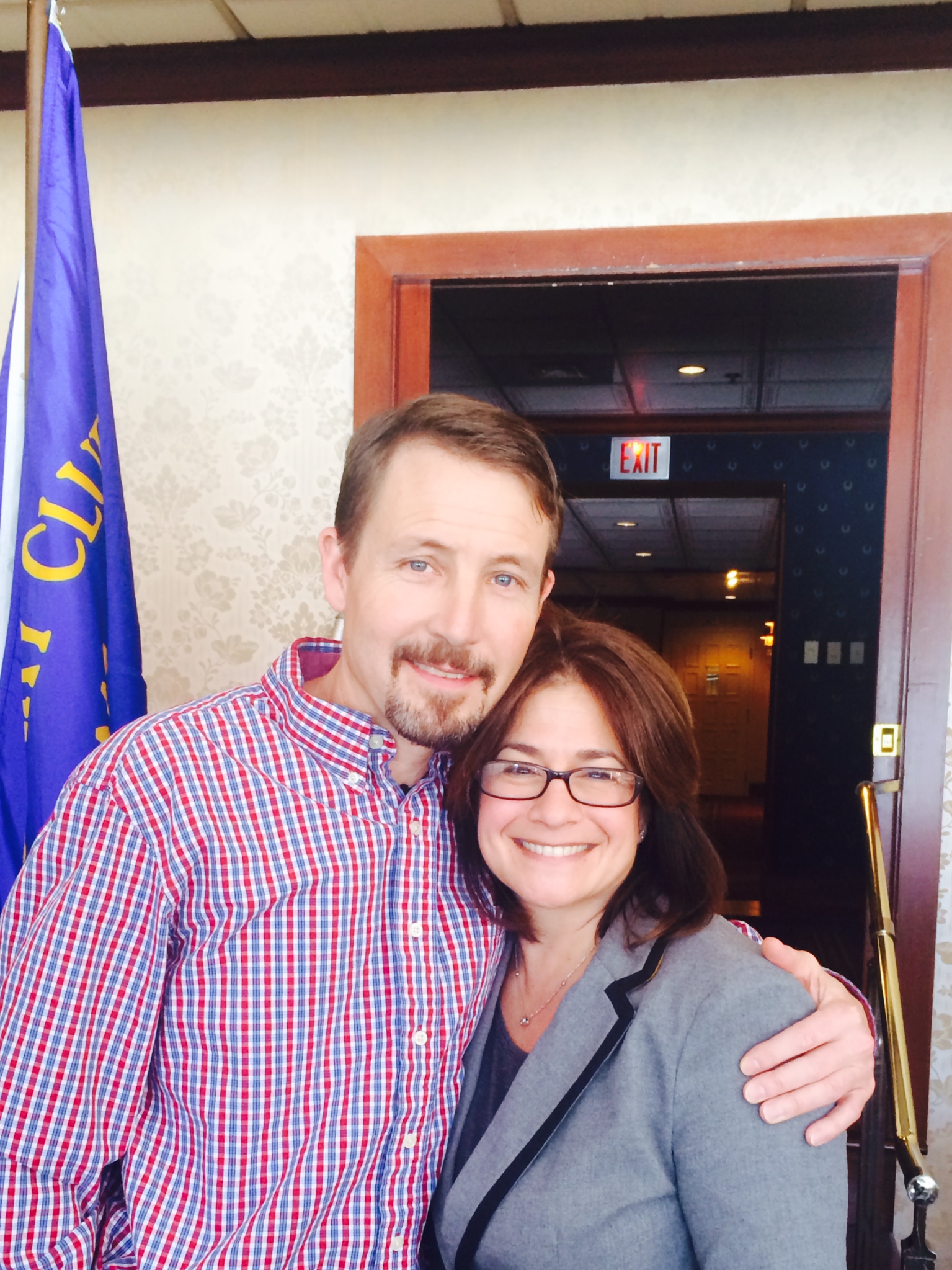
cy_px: 635
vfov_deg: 60.0
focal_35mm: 30
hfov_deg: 46.8
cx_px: 476
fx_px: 1100
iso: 64
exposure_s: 1/33
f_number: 2.2
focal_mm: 4.12
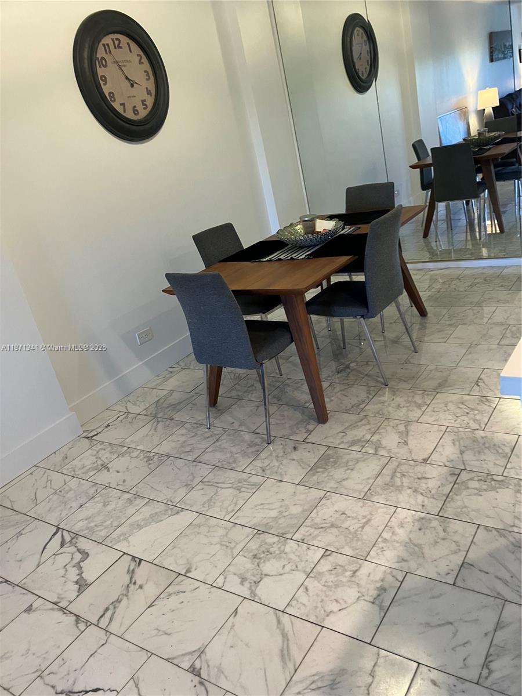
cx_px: 261
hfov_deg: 49.7
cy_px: 348
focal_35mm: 28
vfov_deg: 63.4
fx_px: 563
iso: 160
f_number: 1.8
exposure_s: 1/60
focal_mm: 3.99
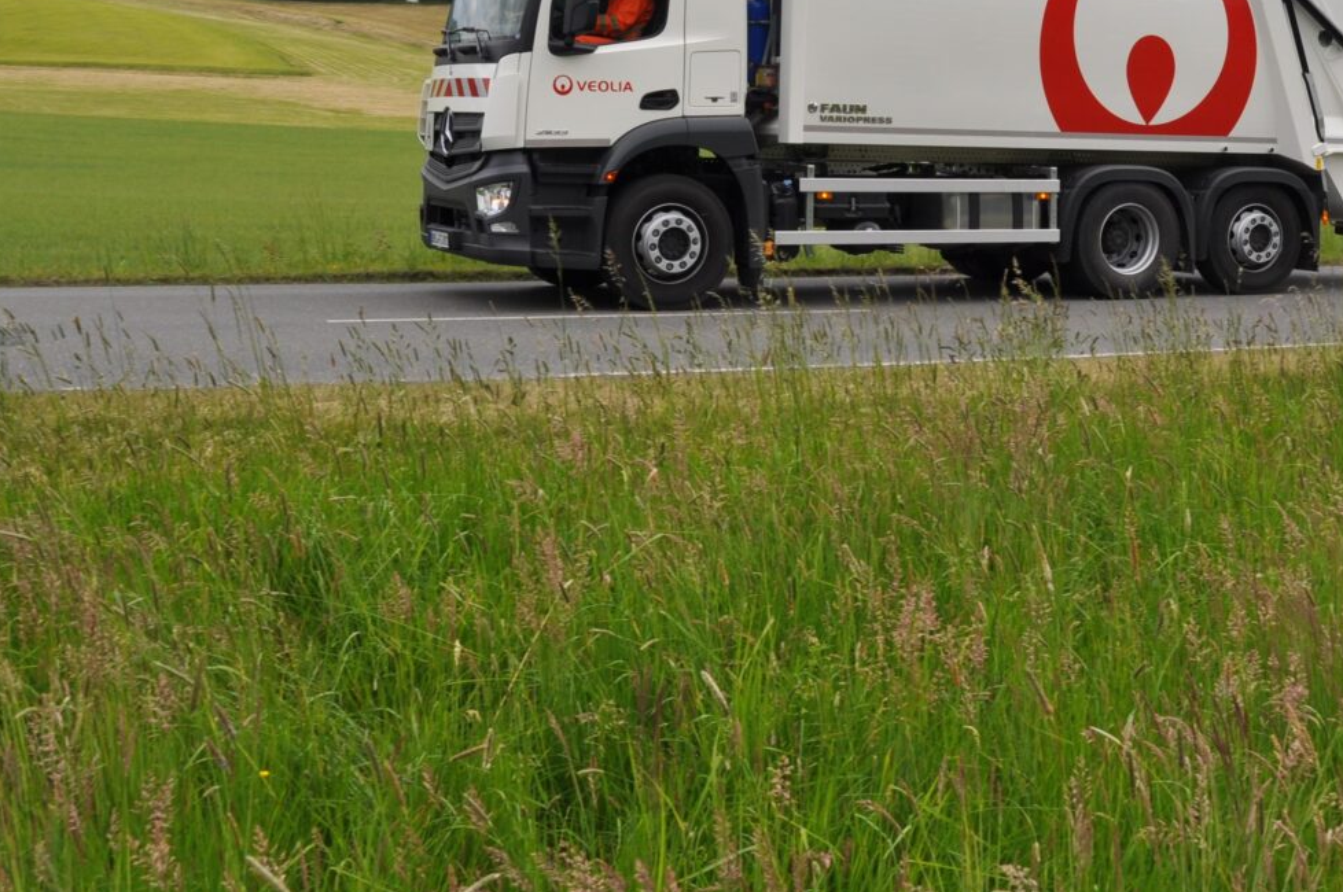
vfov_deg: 24.5
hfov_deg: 36.7
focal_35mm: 53
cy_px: 28
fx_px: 1975
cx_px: 1004
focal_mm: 18
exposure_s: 1/320
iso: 200
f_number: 9
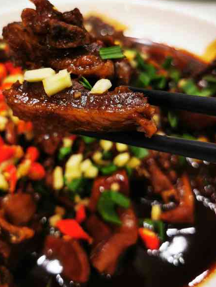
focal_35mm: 43
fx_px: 357
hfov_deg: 33.4
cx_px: 80
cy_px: 104
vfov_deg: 43.4
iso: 125
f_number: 1.6
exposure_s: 1/50
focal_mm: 5.56
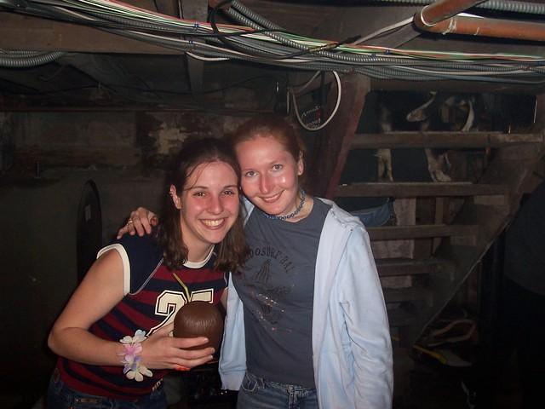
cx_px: 272
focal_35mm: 37
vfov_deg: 38.7
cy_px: 204
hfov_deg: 50.1
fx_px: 583
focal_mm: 5.6
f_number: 2.8
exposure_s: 1/60
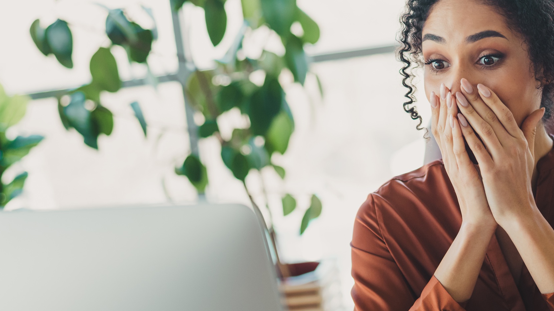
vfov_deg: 12.9
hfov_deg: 22.7
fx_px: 1381
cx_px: 334
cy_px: 207
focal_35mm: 94
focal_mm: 50
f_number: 2.8
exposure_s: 1/160
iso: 640
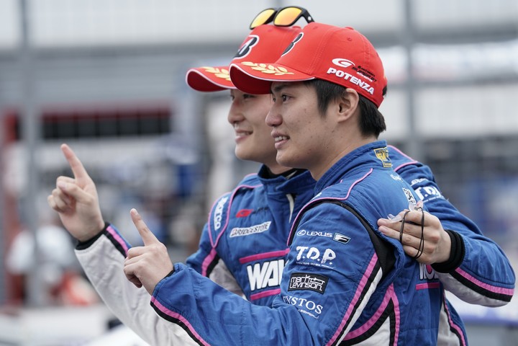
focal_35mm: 362
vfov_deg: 3.8
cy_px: 173
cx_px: 259
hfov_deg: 5.7
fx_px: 5208
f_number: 6.3
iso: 800
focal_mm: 362
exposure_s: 1/250
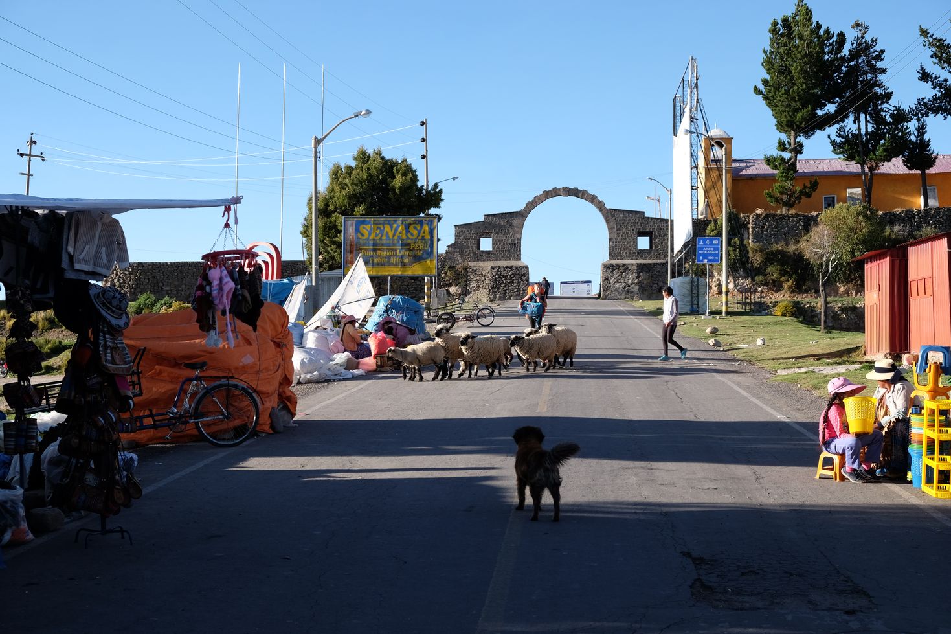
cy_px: 317
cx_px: 476
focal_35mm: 56
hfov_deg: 35.6
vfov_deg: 24.2
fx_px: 1479
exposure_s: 1/340
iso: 200
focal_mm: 37.4
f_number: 5.6
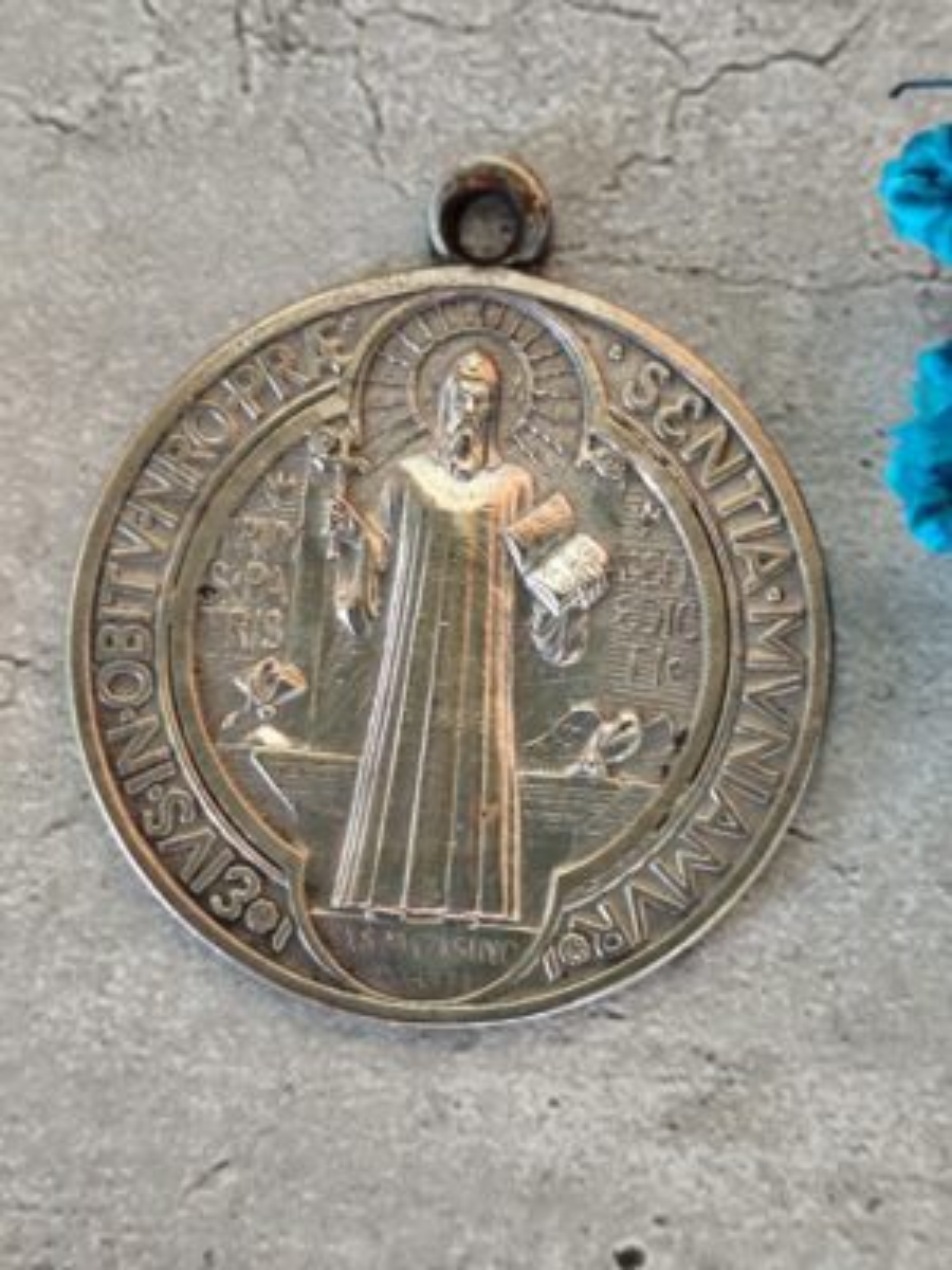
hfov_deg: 15.9
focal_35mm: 93
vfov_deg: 21.1
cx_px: 476
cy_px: 635
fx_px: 3410
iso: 320
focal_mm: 6.19
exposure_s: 1/25
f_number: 1.65
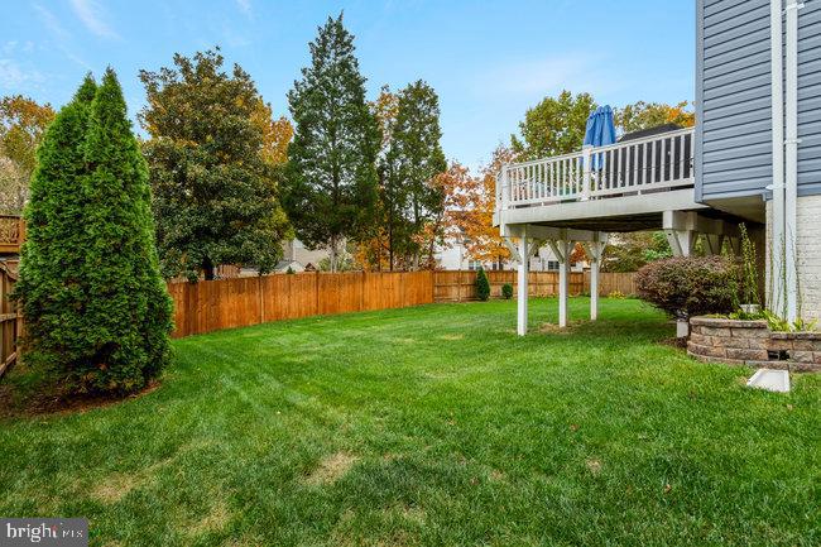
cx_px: 410
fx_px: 365
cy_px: 274
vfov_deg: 73.7
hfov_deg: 96.8
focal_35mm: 16
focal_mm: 16
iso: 1250
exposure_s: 1/320
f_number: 8
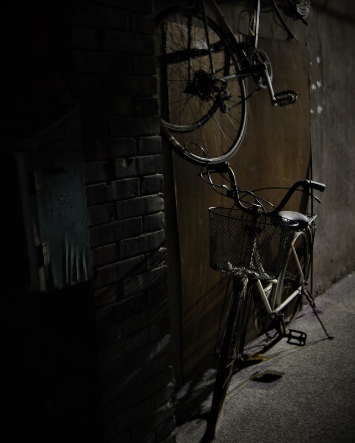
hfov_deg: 37.3
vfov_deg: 45.8
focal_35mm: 40
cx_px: 177
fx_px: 525
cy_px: 212
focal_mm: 19
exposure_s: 1.3
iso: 400
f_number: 4.2
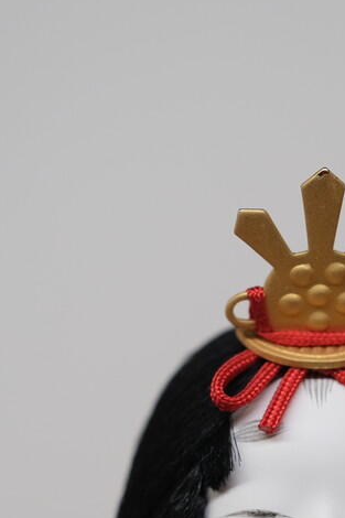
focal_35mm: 383
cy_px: 510
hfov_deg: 3.6
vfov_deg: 5.4
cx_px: 314
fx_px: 5509
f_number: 2.8
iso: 200
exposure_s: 1/56
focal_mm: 80
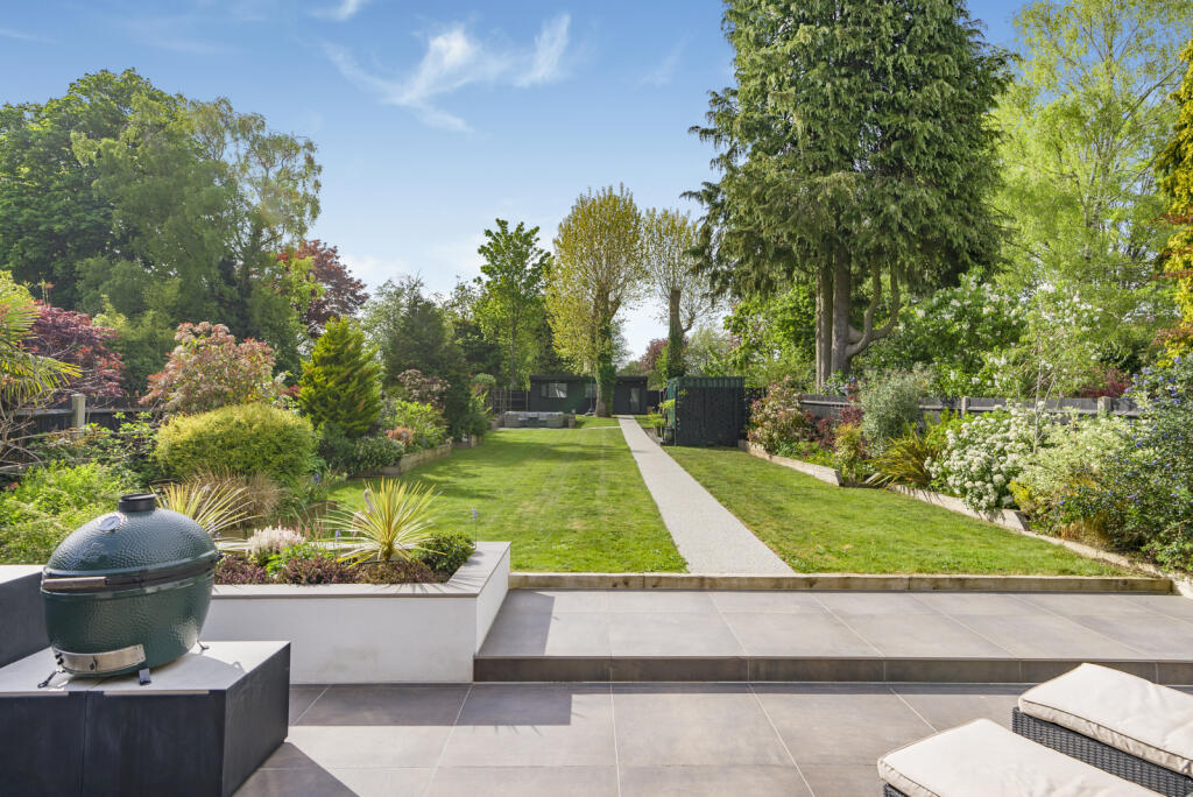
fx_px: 630
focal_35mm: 19
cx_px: 596
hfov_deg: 86.9
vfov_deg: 64.6
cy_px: 398
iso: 80
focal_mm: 19
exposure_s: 1/400
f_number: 5
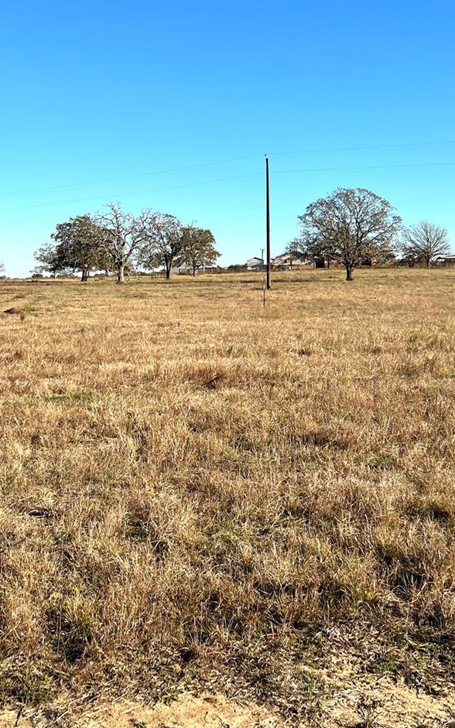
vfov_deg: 44.4
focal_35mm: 45
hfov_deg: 28.5
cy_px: 351
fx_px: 893
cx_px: 178
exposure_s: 1/3831
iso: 50
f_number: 1.5
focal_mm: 5.7
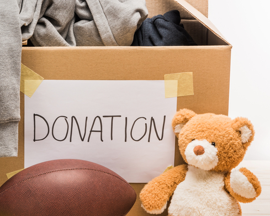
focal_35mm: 119
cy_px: 114
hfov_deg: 15.9
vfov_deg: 13.0
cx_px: 17
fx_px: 951
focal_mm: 62
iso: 80
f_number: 13
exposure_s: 1/125
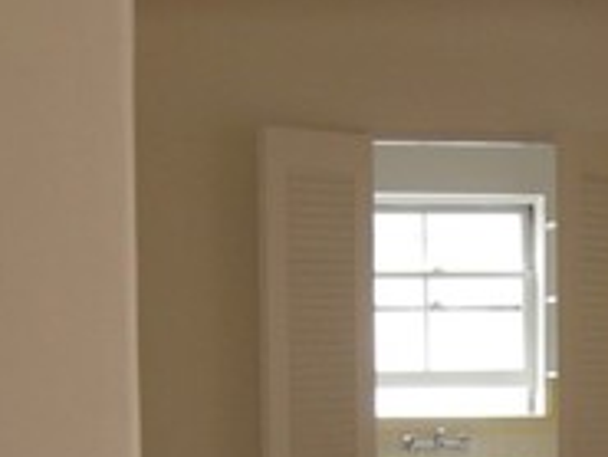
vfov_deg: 11.9
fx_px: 2127
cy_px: 605
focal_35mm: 121
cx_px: 697
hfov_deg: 15.8
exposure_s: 1/54.3
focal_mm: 7.5
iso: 134
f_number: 2.7
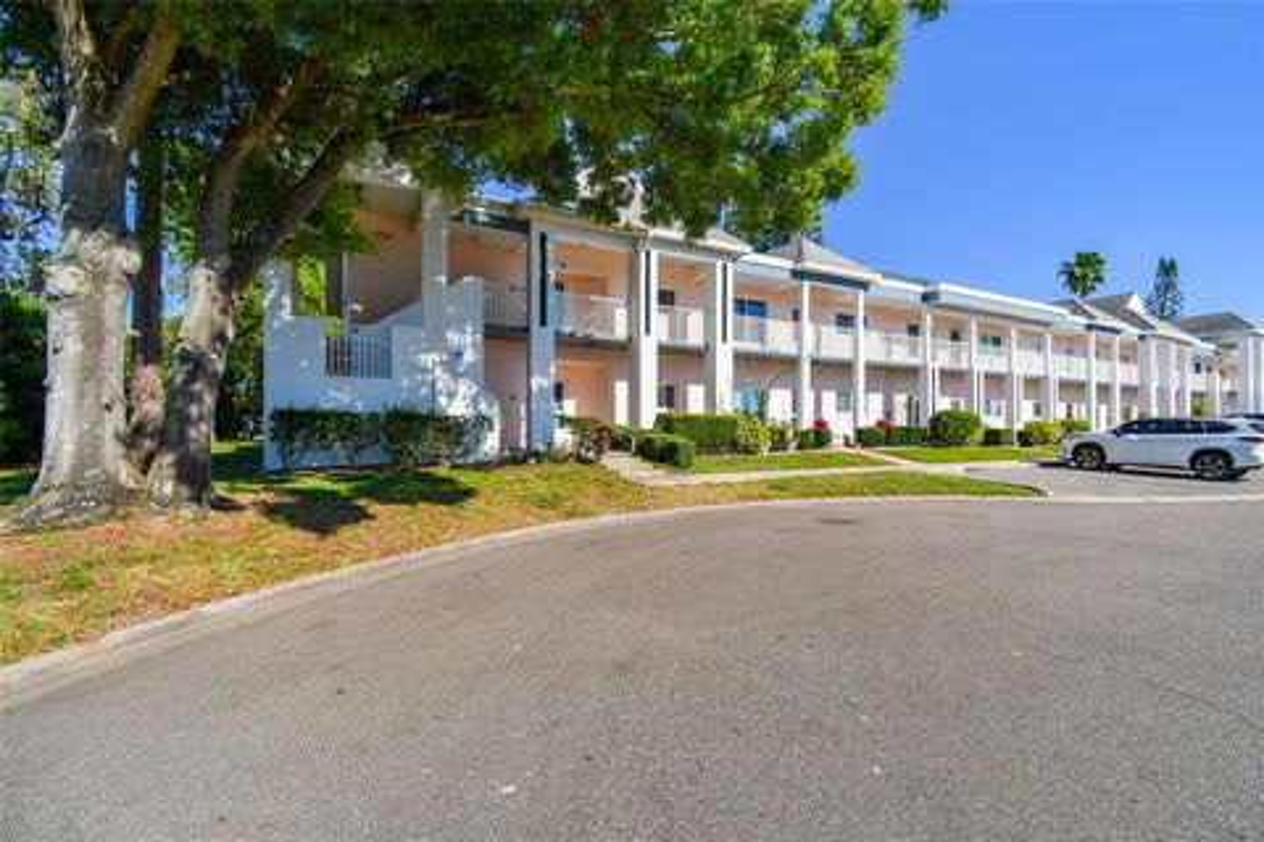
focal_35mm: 15
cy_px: 421
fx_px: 527
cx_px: 632
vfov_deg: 77.3
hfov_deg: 100.4
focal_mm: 10
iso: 100
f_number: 7.1
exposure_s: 1/640
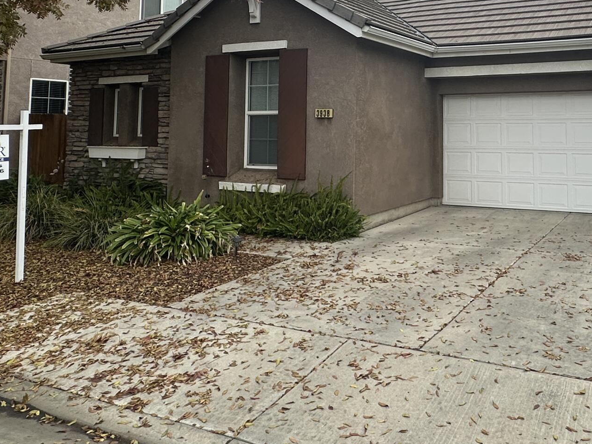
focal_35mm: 33
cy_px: 87
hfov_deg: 53.3
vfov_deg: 41.1
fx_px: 564
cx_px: 432
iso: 40
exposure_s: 1/581
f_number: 2.2
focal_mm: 2.22
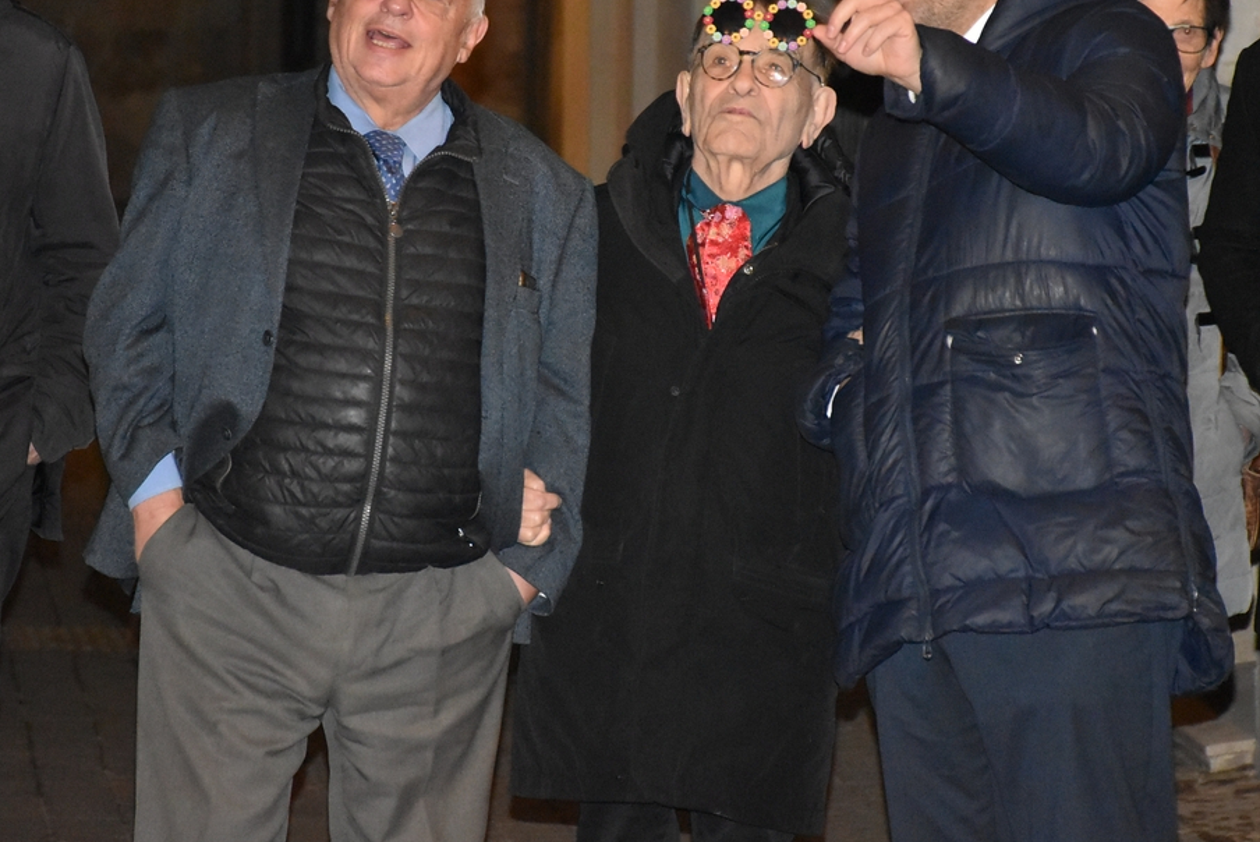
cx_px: 591
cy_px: 312
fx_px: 7810
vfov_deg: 6.2
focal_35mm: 223
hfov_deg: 9.2
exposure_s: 1/60
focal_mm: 112
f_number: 5.6
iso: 6400
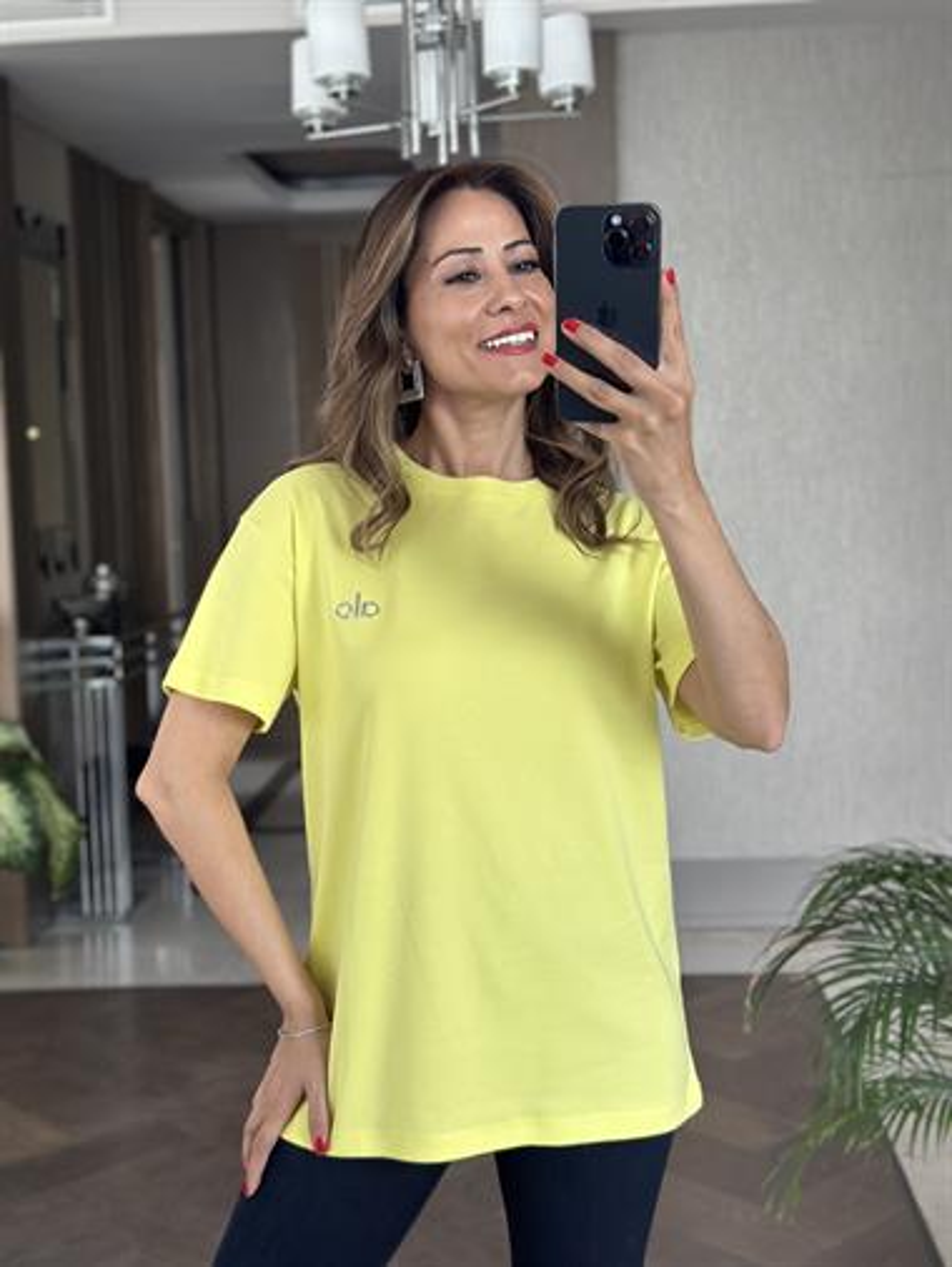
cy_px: 634
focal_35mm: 48
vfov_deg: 39.6
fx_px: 1759
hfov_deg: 30.3
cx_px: 476
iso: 160
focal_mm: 6.86
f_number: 1.78
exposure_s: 1/100
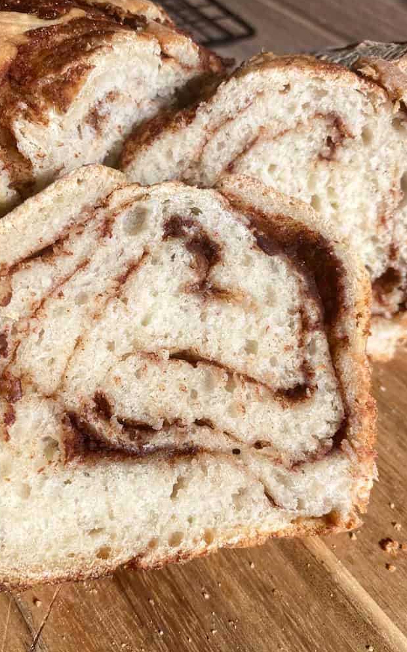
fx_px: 568
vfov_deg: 59.7
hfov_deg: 39.0
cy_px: 323
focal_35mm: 32
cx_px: 138
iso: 32
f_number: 1.8
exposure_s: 1/640
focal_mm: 4.25
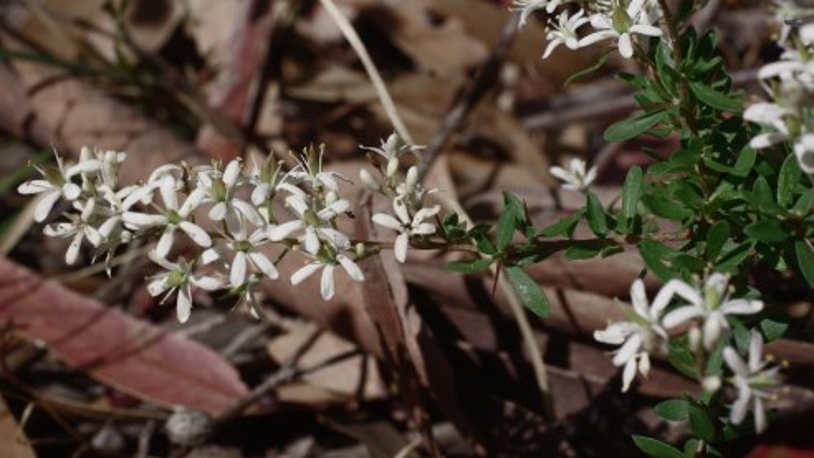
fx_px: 1706
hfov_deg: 26.8
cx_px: 408
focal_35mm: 79
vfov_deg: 15.3
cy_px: 207
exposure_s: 1/750
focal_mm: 50
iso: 400
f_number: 11
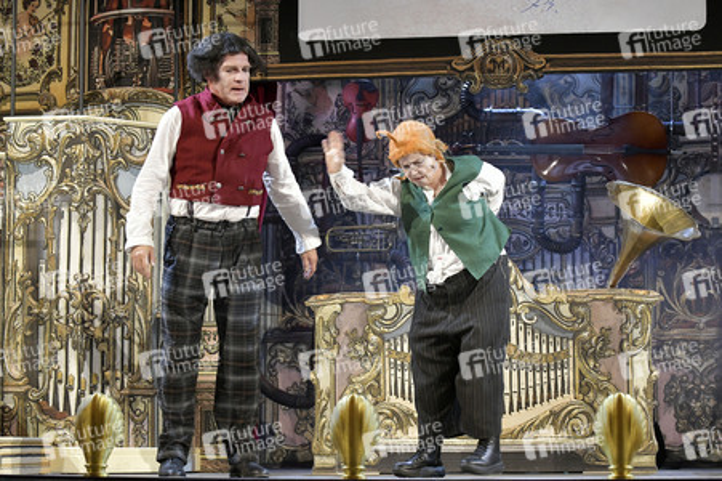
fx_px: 1563
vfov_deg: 17.5
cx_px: 361
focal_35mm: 78
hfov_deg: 26.0
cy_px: 240
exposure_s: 1/250
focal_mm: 78
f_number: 5
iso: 3200
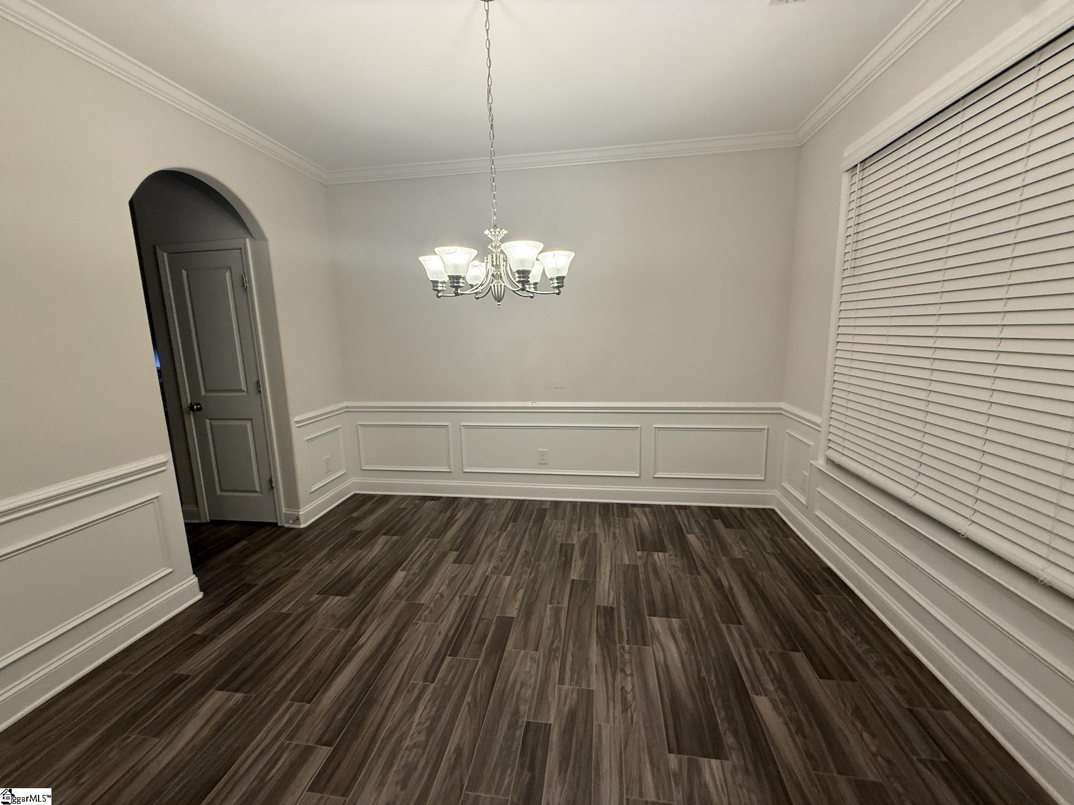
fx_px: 434
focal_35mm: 14
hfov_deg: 102.1
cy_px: 402
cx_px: 537
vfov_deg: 85.7
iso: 320
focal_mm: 2.22
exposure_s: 1/120
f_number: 2.2
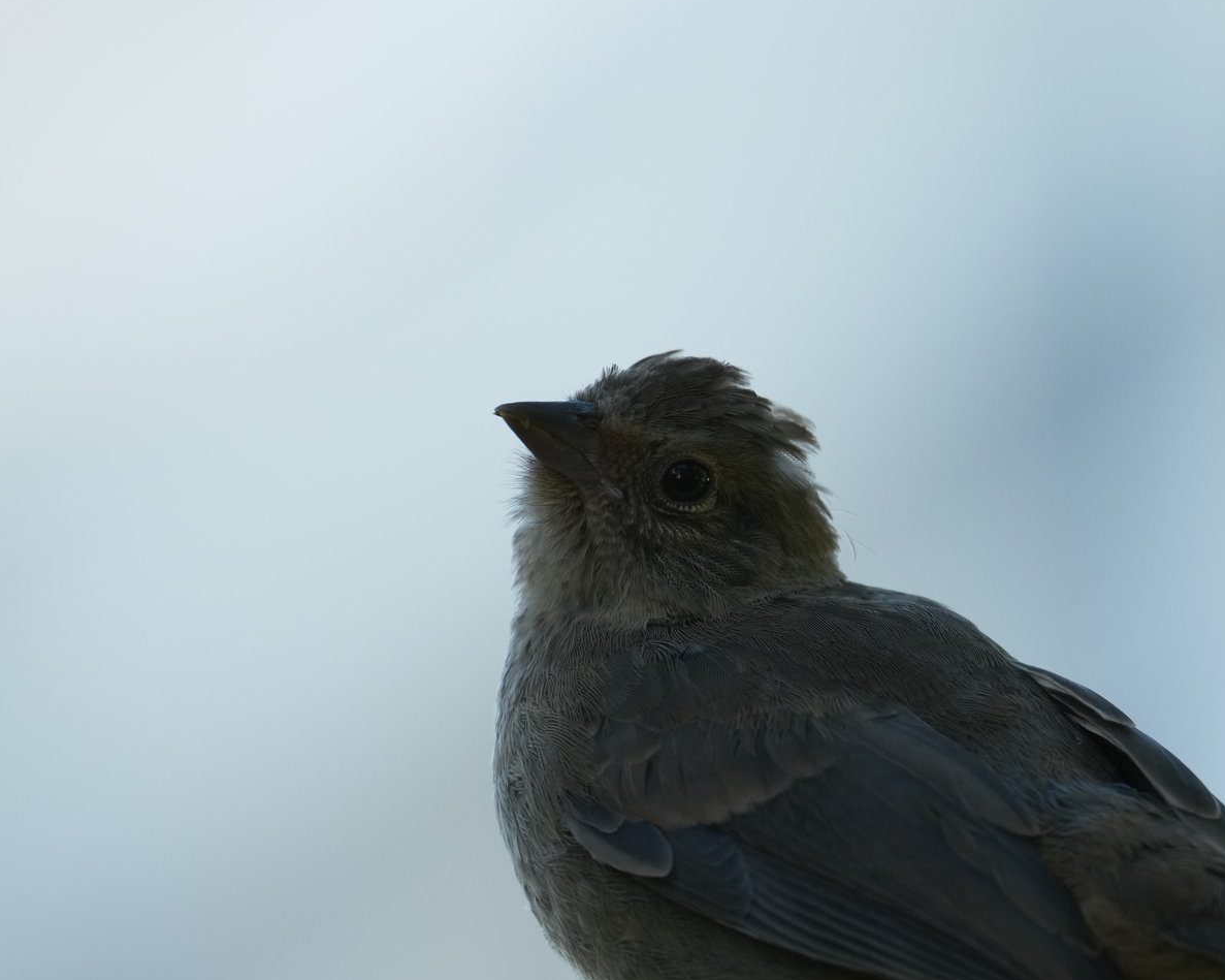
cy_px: 713
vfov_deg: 1.5
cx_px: 1014
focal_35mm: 1025
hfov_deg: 1.9
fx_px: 37152
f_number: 5.6
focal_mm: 600
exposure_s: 1/500
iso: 1250
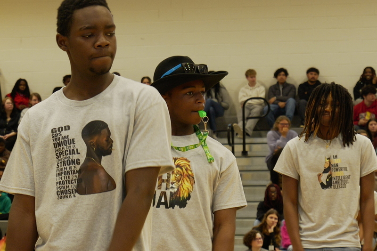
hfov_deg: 12.3
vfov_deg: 8.2
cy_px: 126
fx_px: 1748
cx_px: 188
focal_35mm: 167
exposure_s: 1/60
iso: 1000
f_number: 6.3
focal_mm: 57
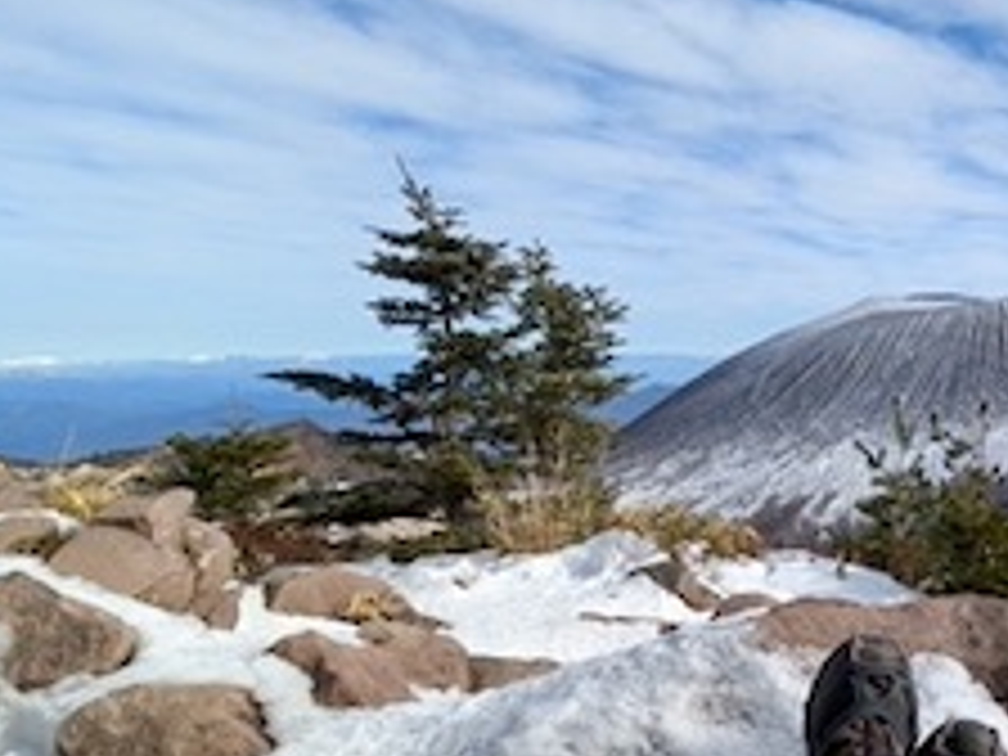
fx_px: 874
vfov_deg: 45.8
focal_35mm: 30
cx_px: 945
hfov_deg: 51.4
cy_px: 524
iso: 49
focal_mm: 1.83
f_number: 2.2
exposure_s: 1/1689
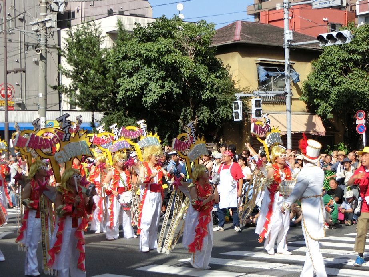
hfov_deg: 27.8
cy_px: 138
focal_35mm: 70
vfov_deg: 21.0
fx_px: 746
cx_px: 184
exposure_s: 1/125
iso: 100
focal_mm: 12.4
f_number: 10.5
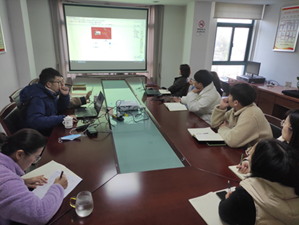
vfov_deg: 54.9
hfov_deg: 69.4
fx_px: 216
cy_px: 112
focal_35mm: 25
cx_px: 150
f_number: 1.89
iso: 51
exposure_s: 1/33
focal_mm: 5.43
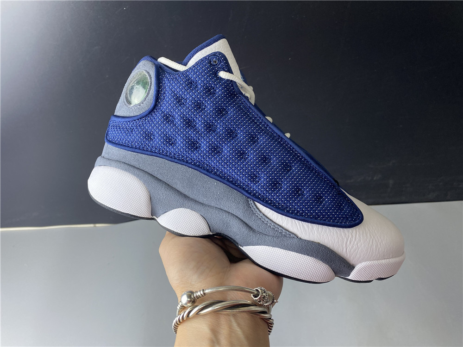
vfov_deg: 53.1
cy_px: 174
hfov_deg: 67.3
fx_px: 348
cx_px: 232
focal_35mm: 26
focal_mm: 4.25
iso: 80
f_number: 1.8
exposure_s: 1/50
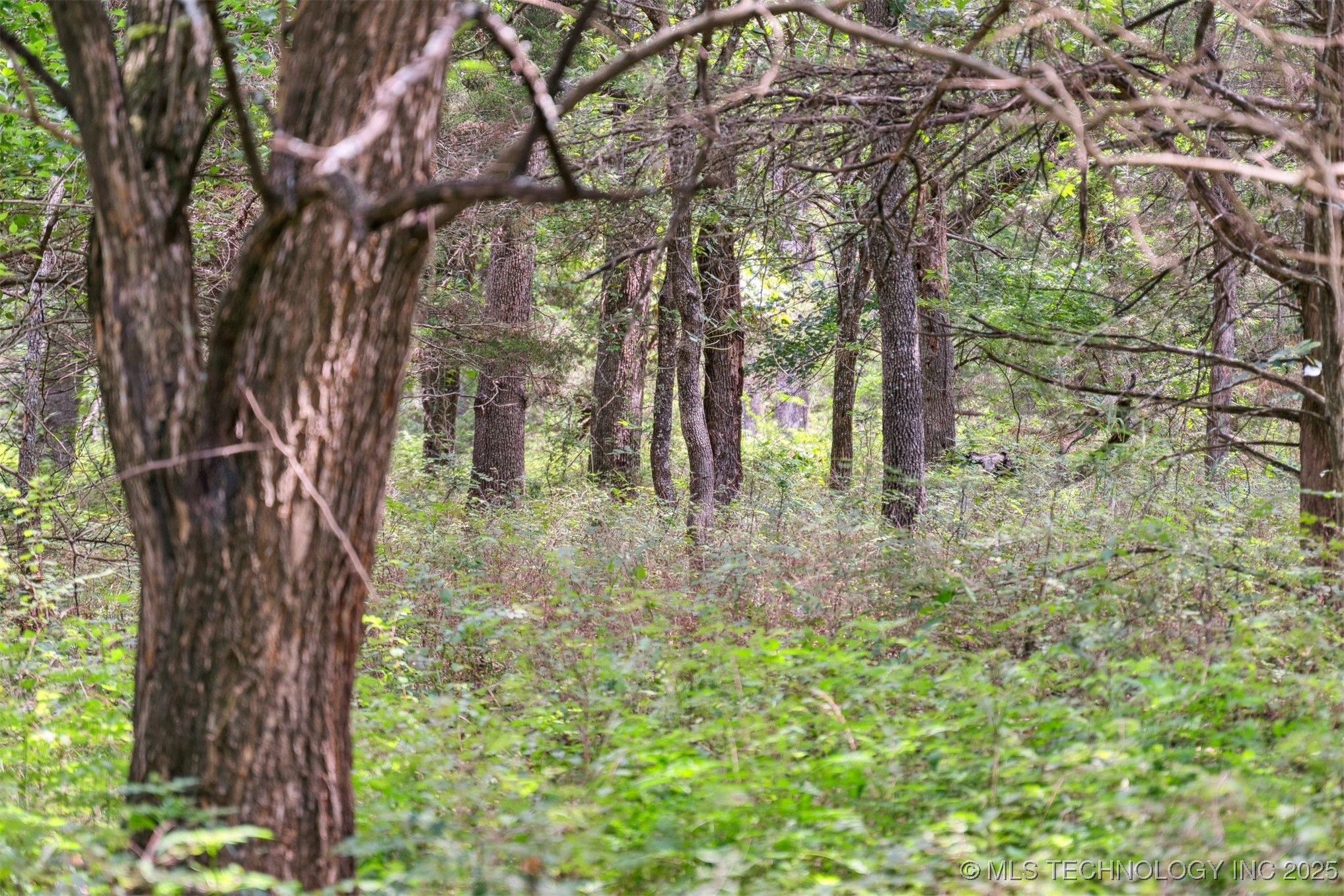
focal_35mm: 112
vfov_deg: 12.2
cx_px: 672
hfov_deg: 18.3
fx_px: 4181
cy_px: 448
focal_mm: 75
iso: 250
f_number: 3.5
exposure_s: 1/250
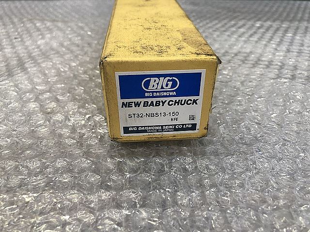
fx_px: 251
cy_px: 116
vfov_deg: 49.7
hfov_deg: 63.4
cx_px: 155
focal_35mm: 28
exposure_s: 1/33
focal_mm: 3.99
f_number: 1.8
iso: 20
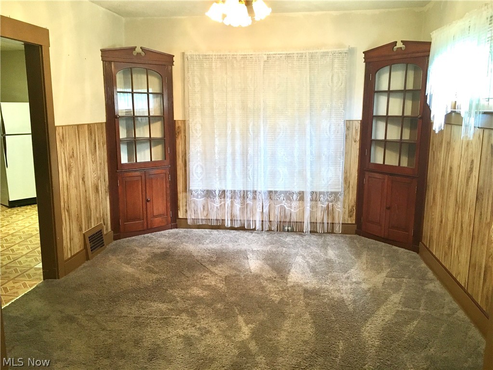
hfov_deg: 61.7
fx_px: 413
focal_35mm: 29
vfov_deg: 48.2
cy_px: 185
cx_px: 246
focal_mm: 4.15
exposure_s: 1/30
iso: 160
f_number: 2.2
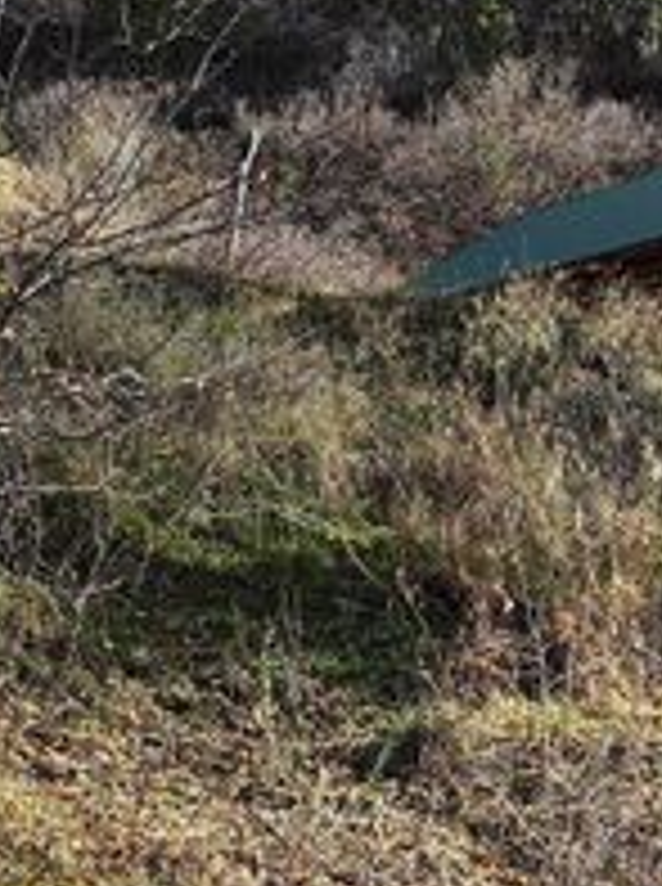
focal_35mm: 78
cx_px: 788
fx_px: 1995
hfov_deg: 17.9
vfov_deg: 24.8
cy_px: 645
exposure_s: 1/497
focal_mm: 6.3
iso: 16
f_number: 1.7
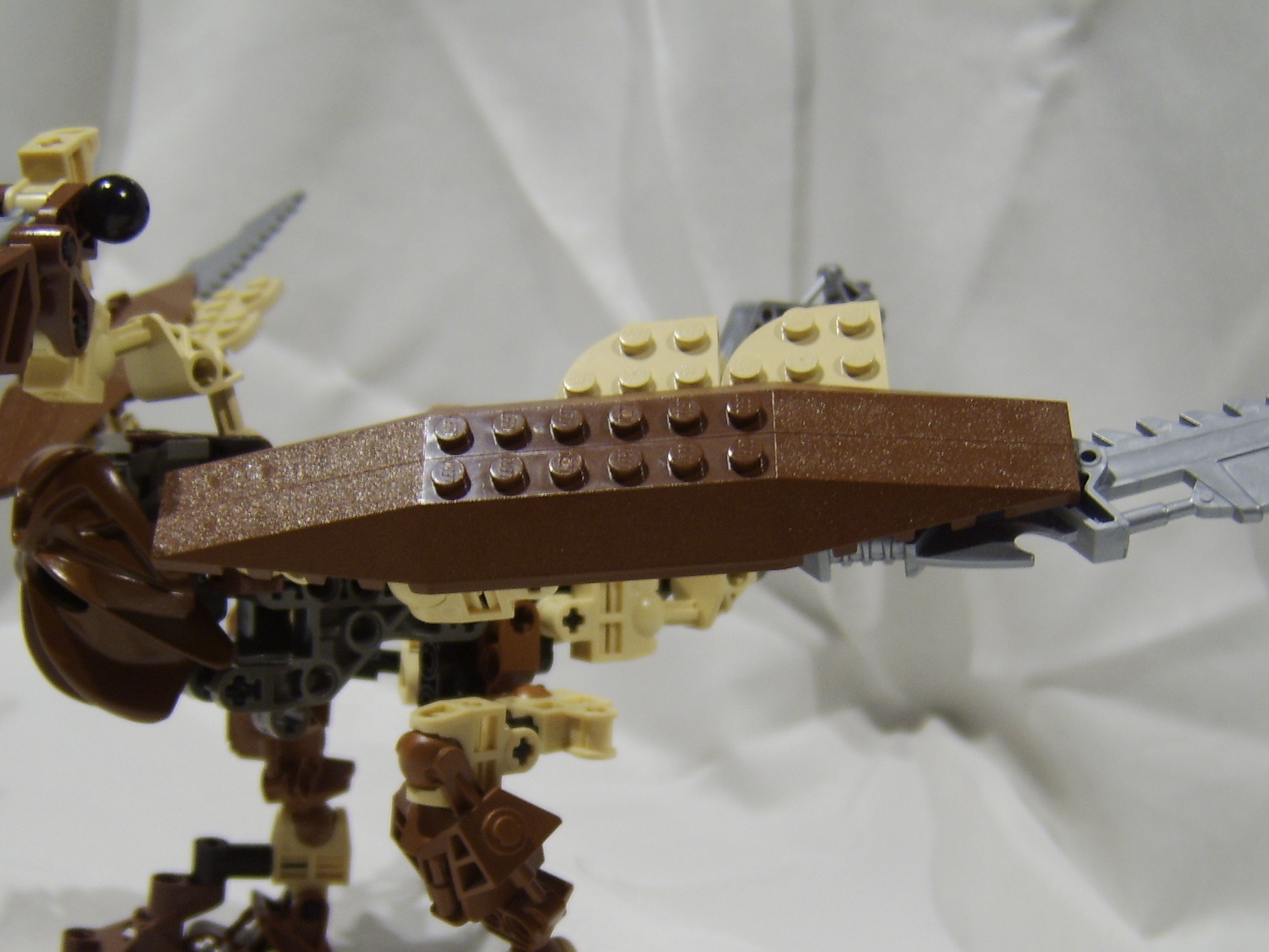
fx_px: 1723
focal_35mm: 47
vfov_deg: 30.6
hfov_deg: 40.4
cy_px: 644
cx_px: 621
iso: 71
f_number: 2.7
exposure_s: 1/10
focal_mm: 8.13
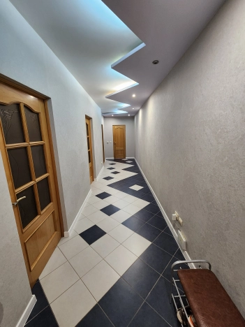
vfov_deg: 106.2
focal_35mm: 13
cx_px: 122
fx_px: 123
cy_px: 164
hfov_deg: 89.9
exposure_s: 1/50
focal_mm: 2.2
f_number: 2.2
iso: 400
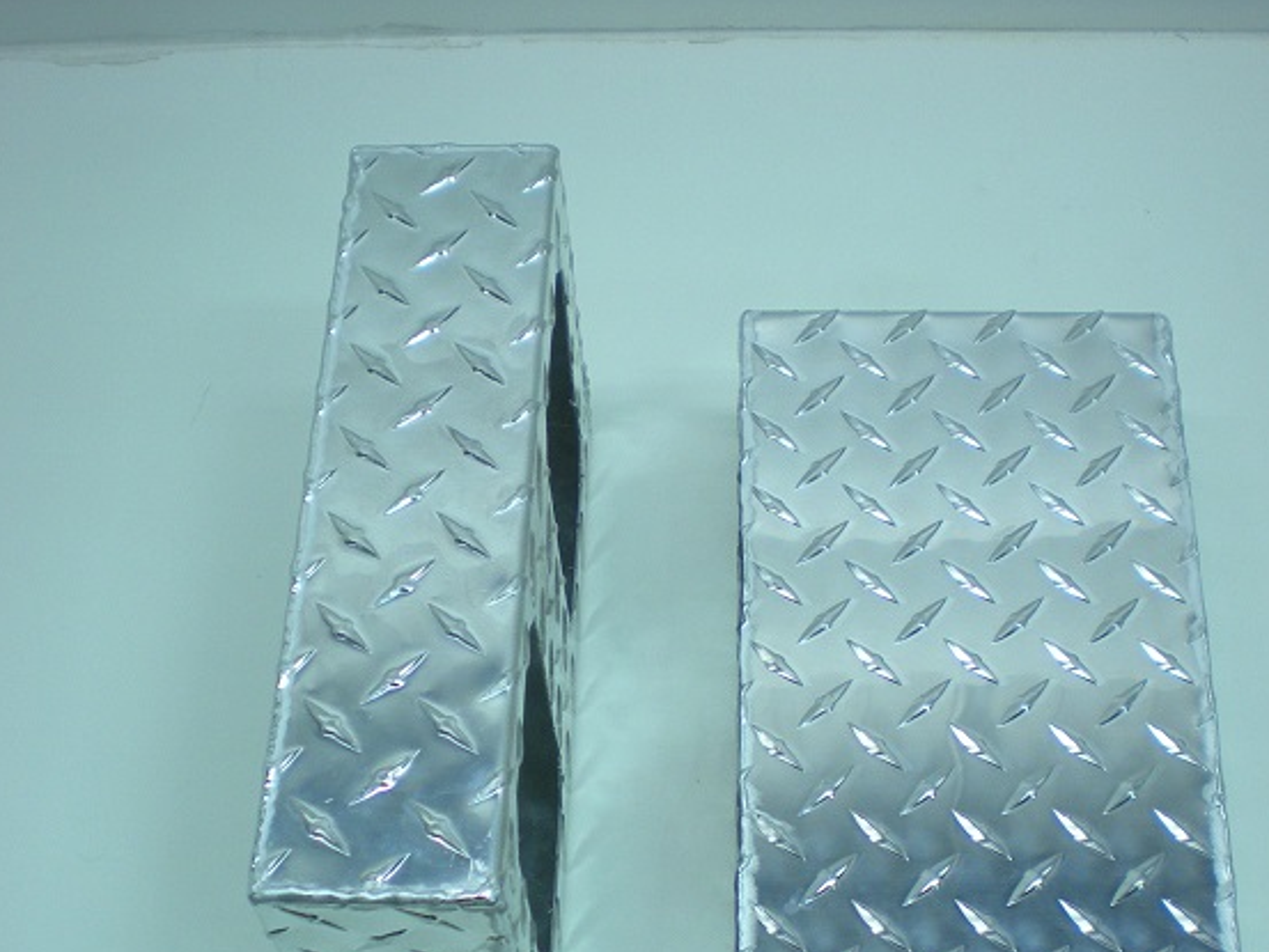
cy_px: 679
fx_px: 2017
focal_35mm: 55
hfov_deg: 34.9
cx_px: 725
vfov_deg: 26.3
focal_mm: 6.3
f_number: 3.1
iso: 113
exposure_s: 1/58.5
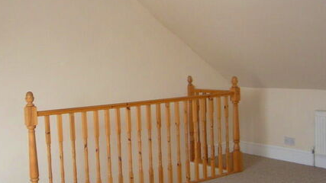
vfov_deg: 23.9
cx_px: 117
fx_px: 432
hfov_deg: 41.0
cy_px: 79
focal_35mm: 50
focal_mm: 4.6
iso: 125
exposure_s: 1/30
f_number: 2.8
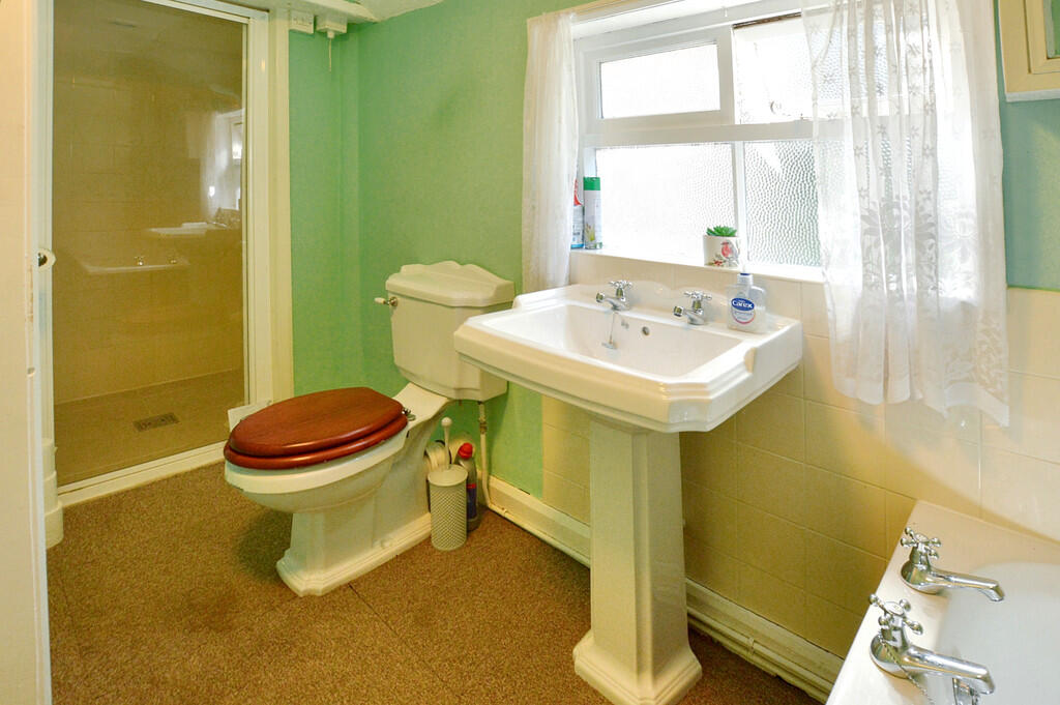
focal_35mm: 15
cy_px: 352
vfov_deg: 77.2
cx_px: 530
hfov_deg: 100.4
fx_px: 441
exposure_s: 1/15
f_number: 8
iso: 500
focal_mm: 10
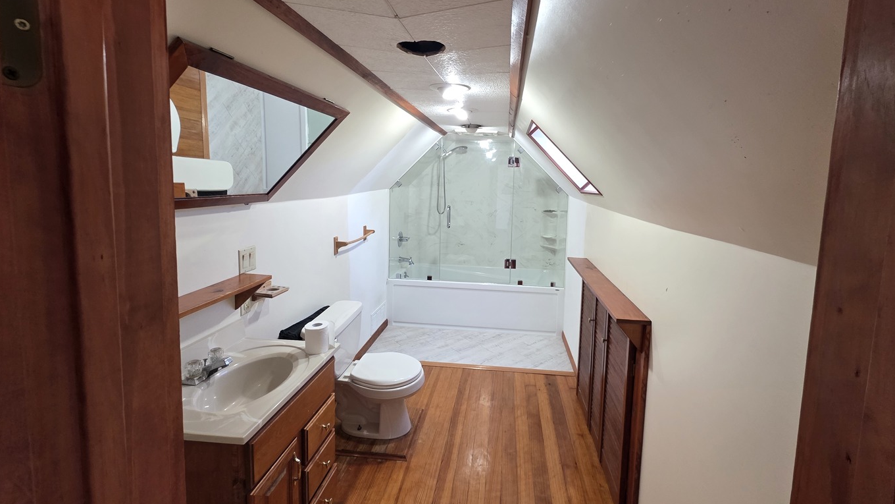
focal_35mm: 15
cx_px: 471
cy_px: 215
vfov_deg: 70.1
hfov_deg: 102.9
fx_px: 356
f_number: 1.9
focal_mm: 2.2
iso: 250
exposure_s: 1/60
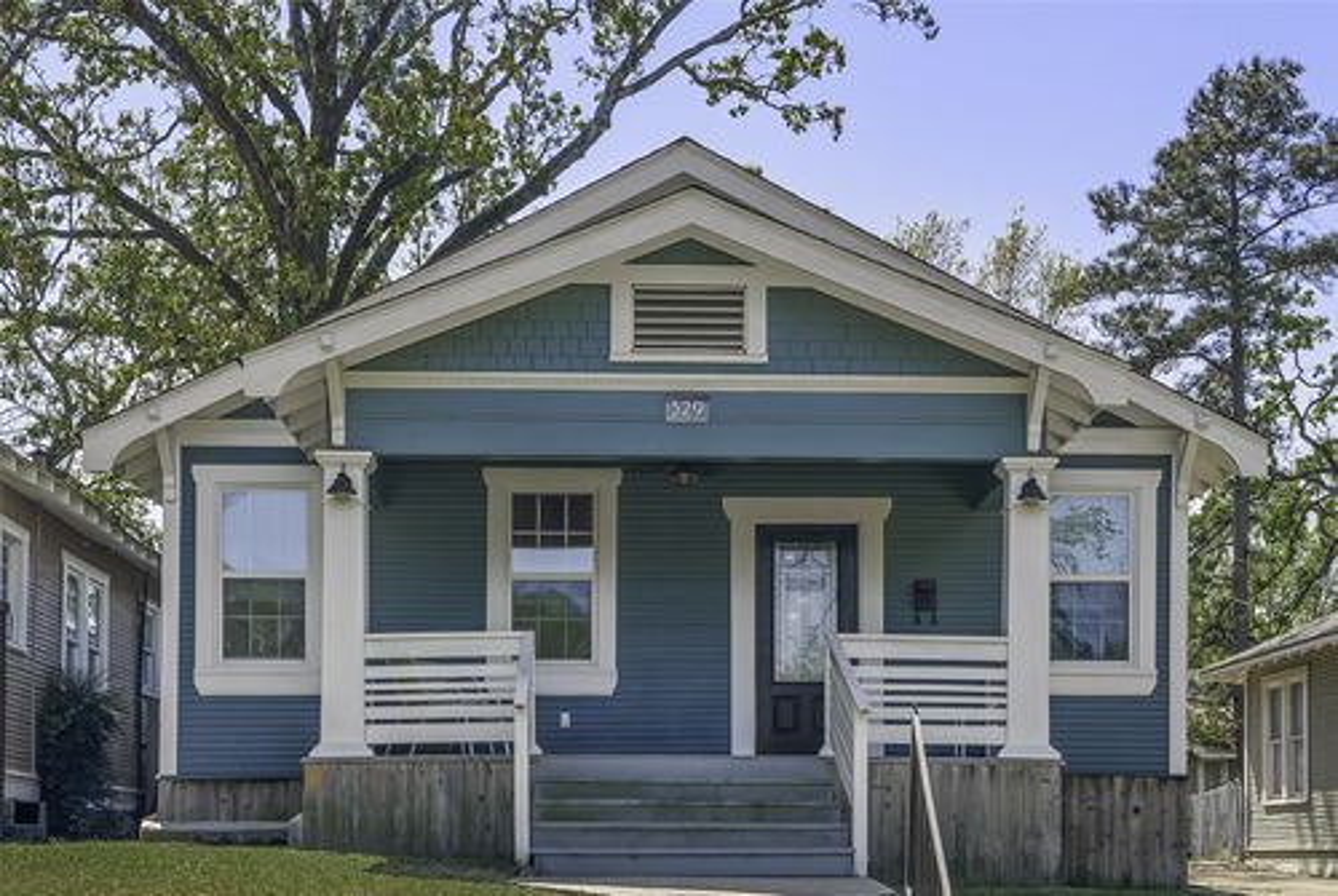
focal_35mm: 35
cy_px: 448
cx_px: 669
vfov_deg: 38.0
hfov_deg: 54.4
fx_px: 1303
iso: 640
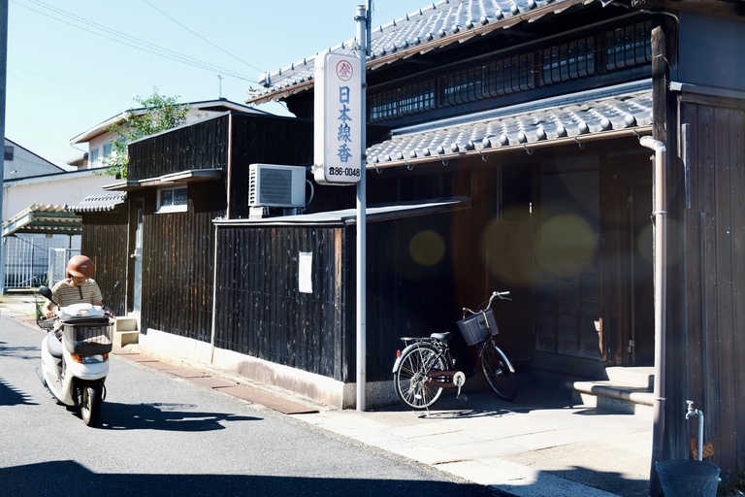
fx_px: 828
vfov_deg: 33.4
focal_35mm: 40
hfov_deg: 48.5
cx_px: 372
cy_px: 248
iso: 160
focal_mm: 26.6
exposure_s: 1/280
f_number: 4.5
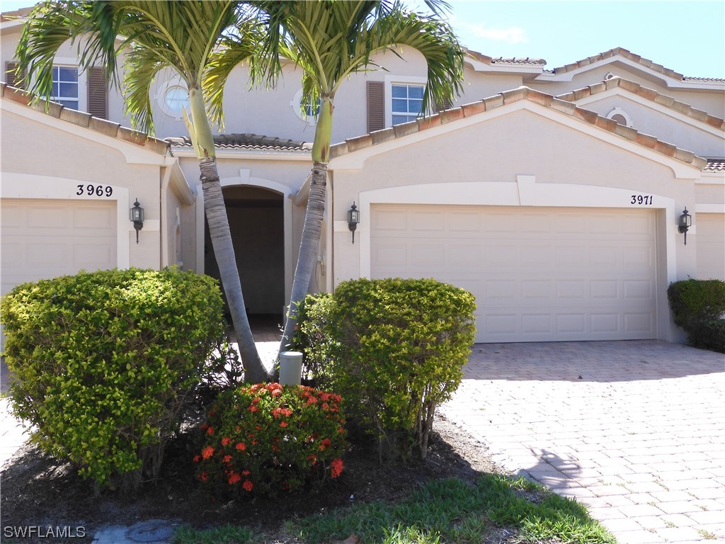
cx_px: 362
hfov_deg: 60.0
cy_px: 272
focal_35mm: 30
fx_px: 628
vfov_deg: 46.8
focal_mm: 5.4
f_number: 3.5
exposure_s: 1/400
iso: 100
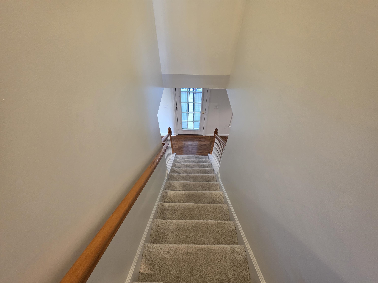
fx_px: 142
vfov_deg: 89.9
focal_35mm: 13
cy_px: 142
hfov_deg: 106.2
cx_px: 189
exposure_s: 1/60
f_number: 1.9
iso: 320
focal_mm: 2.2
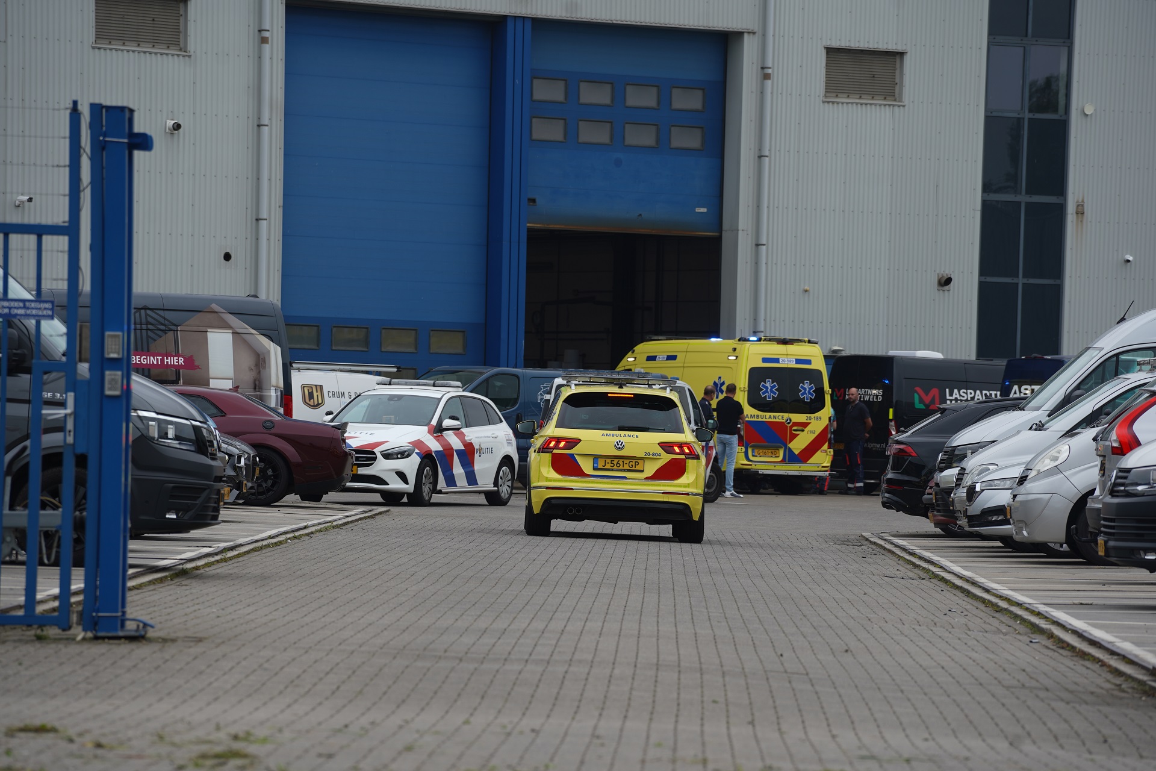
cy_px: 386
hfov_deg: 10.3
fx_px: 6422
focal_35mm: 200
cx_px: 578
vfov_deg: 6.9
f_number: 6.3
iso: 64
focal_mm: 200
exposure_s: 1/100
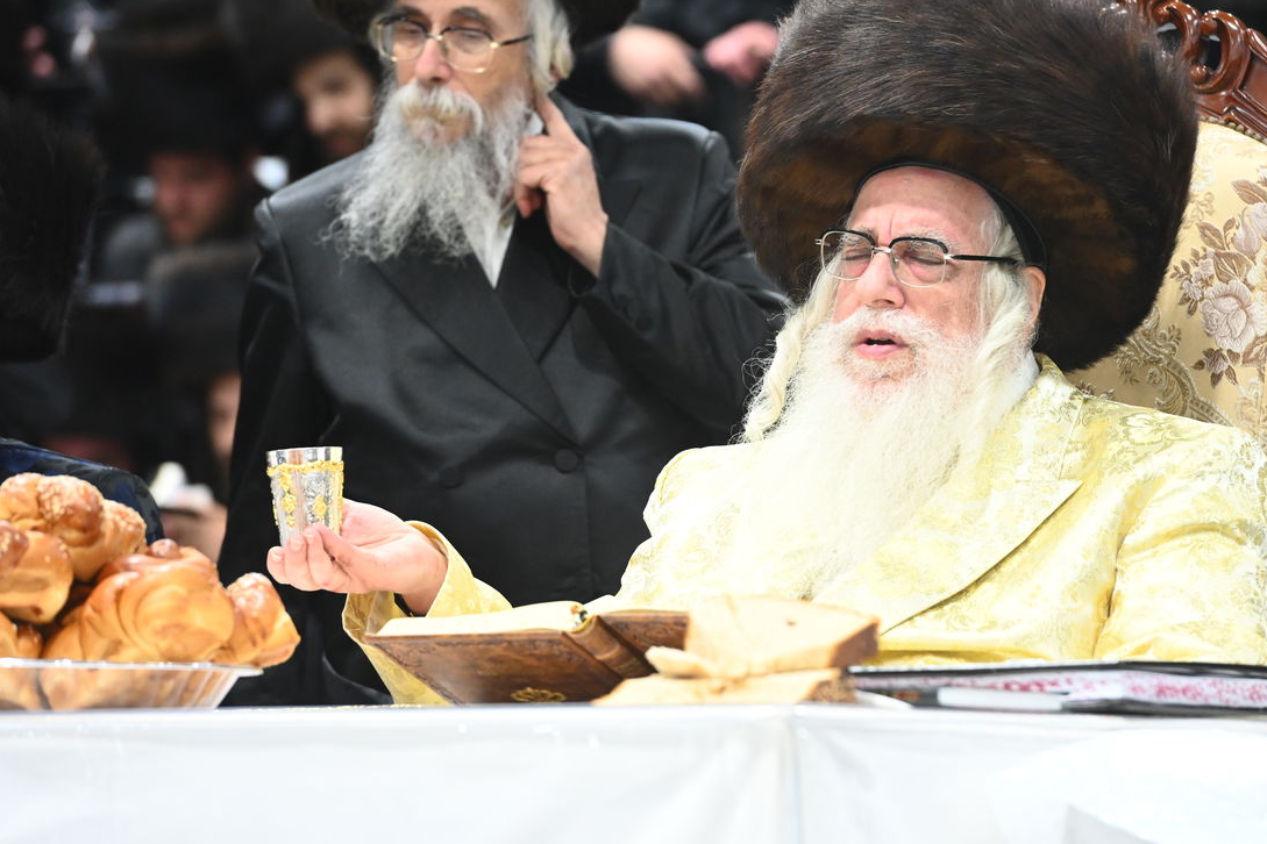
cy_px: 361
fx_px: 9044
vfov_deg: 5.3
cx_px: 757
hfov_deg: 8.0
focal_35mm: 257
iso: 2500
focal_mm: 200
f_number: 6.3
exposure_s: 1/100
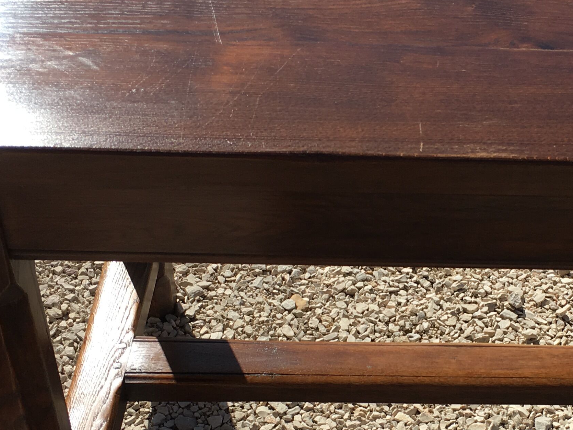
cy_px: 309
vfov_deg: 20.9
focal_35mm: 70
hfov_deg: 27.3
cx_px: 454
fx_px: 1159
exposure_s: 1/1832
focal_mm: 4.15
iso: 25
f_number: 2.2
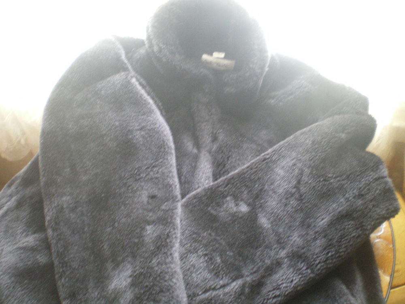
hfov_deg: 49.0
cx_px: 202
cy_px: 152
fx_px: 445
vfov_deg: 37.7
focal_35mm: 38
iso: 400
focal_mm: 6.3
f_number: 3.1
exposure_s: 1/8
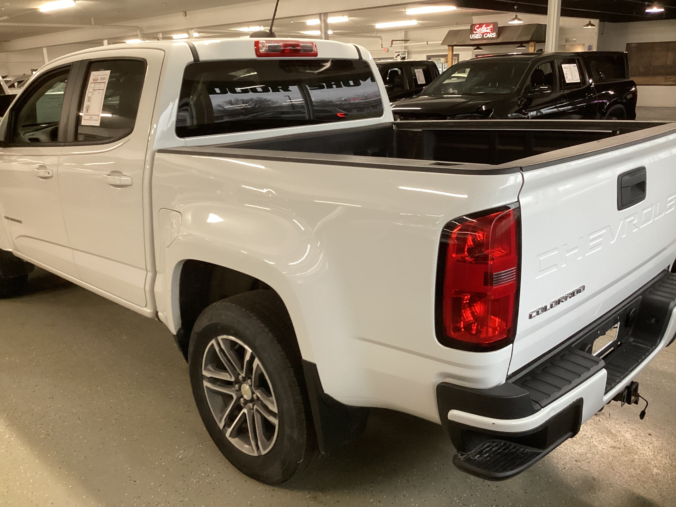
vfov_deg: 45.4
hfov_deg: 58.4
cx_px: 338
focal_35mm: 31
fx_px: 605
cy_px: 254
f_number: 2.4
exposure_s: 1/60
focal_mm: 3.3
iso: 250
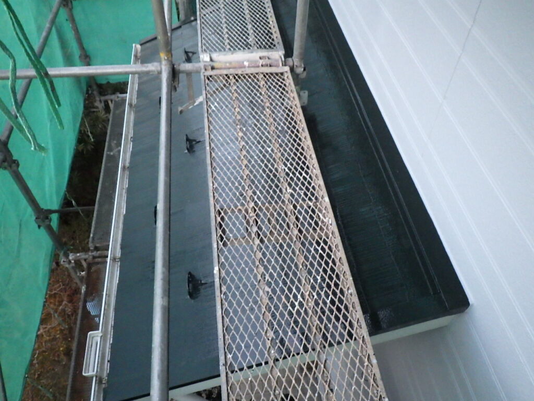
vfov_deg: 49.7
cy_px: 200
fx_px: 432
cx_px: 267
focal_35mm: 28
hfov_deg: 63.4
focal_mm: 5
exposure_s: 1/60
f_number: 3.5
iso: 1250
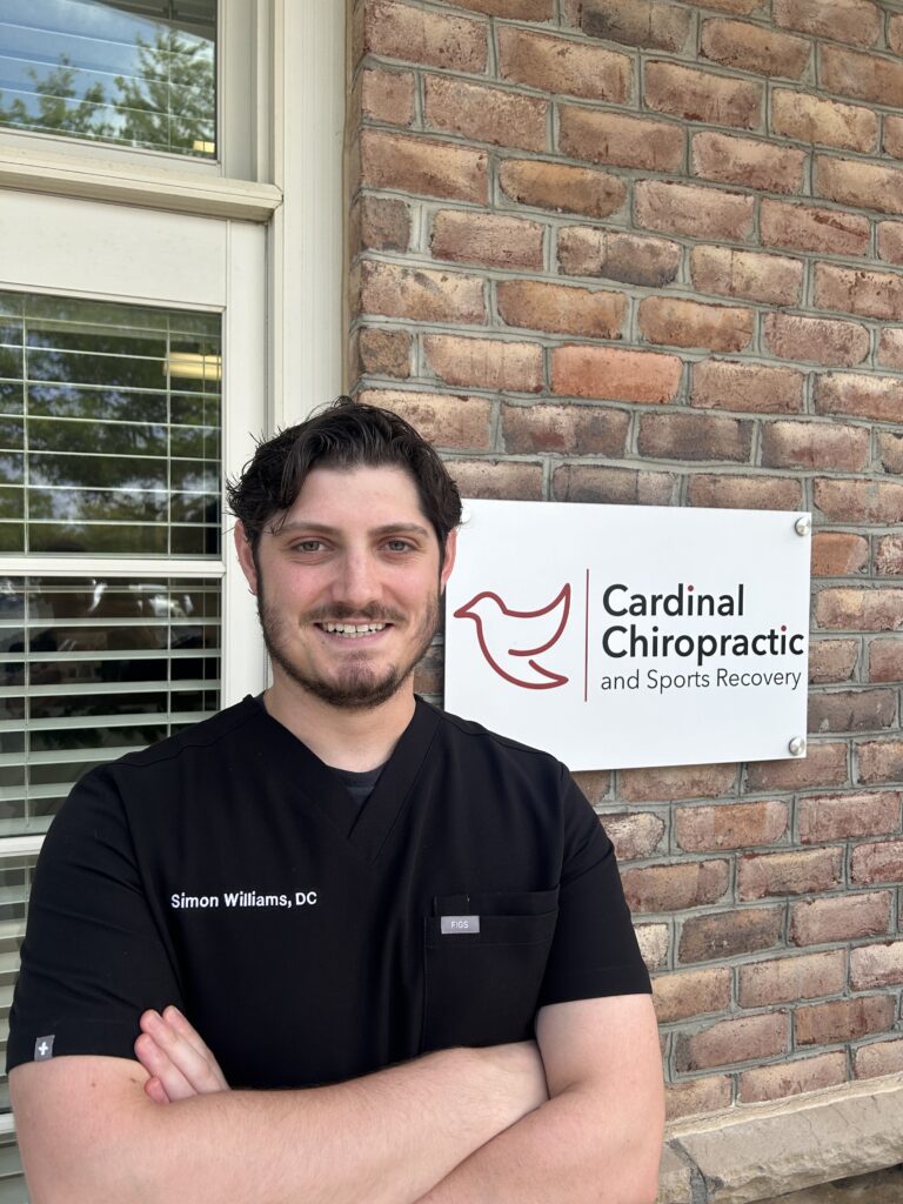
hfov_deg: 53.1
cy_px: 602
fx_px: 904
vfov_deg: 67.3
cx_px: 452
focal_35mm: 26
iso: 50
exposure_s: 1/873
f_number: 1.5
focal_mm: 5.7
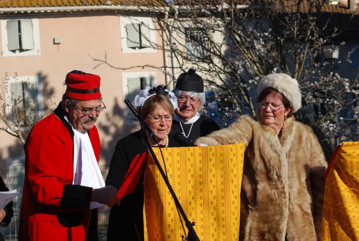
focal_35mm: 82
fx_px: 824
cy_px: 120
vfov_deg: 16.6
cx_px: 180
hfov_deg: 24.6
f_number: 9
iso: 100
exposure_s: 1/320
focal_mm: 55
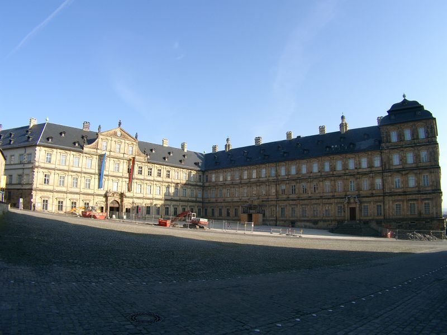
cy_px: 168
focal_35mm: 34
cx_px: 224
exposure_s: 1/367
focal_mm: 7.13
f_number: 4
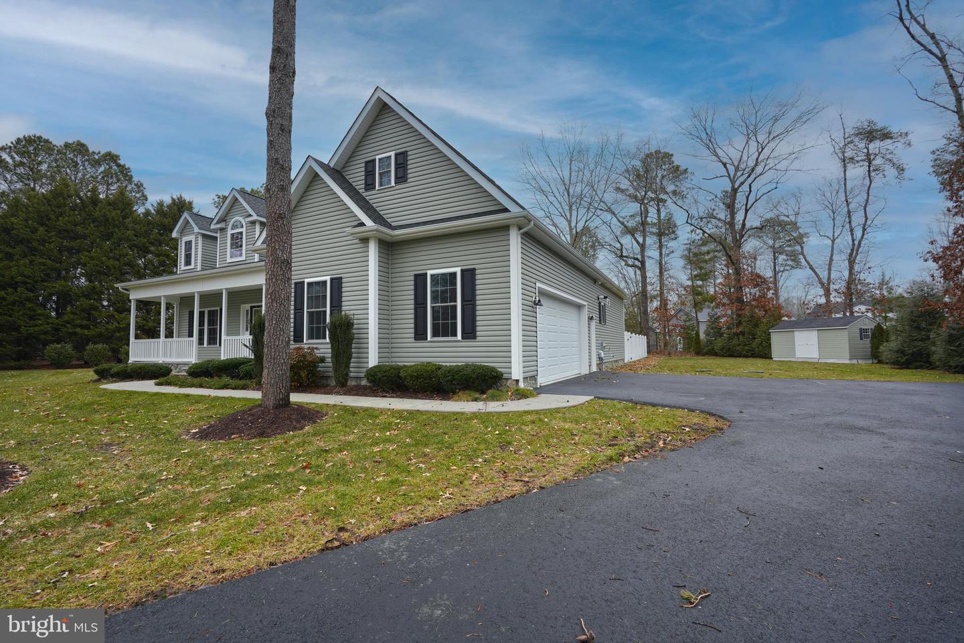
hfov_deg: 96.7
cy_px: 322
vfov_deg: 73.7
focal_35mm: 16
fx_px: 428
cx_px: 482
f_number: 5
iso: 100
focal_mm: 16
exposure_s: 1/100
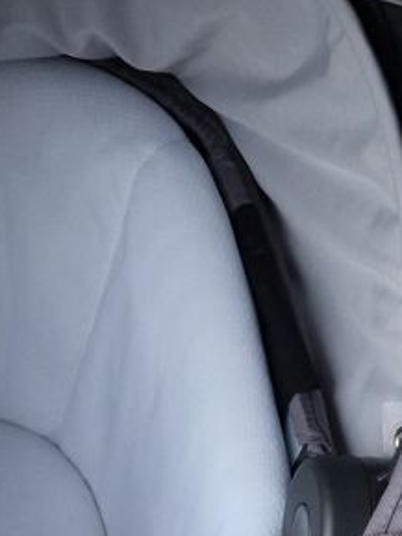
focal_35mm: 106
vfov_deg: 16.9
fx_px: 1640
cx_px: -46
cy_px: 784
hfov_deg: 13.7
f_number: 1.8
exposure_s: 1/100
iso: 320
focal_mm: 5.4
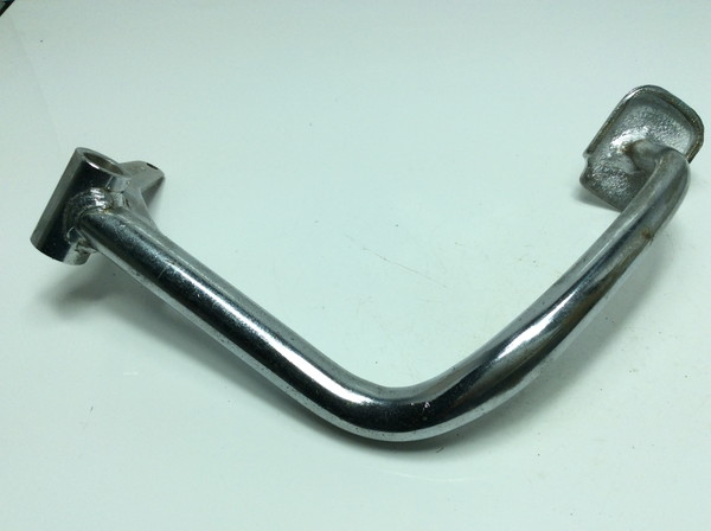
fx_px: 656
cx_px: 356
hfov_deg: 56.9
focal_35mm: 32
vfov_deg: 44.0
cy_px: 266
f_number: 2.4
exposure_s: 1/615
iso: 32
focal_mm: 3.3
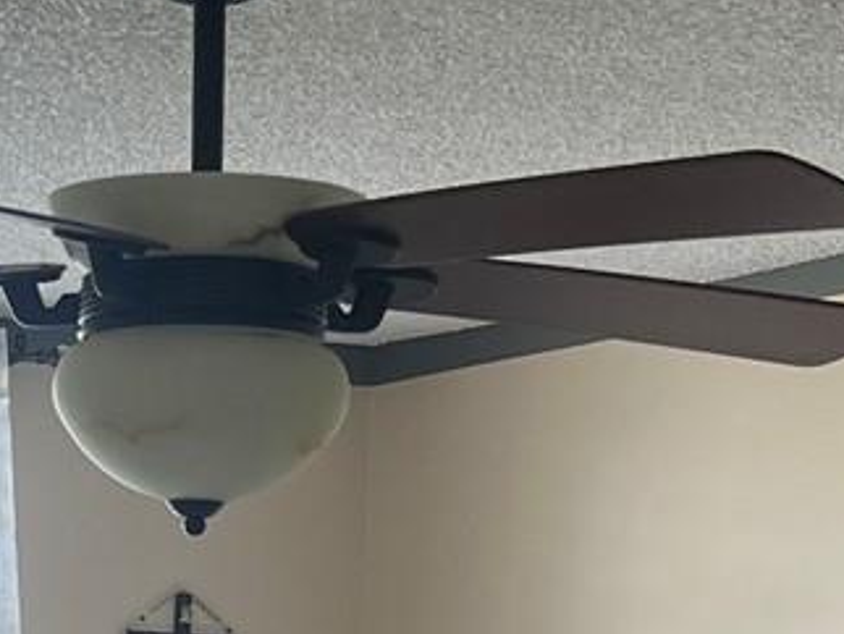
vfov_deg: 10.4
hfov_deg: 15.0
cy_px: 1331
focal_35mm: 129
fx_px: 3148
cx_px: -3
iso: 125
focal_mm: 5.7
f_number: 1.5
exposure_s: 1/120
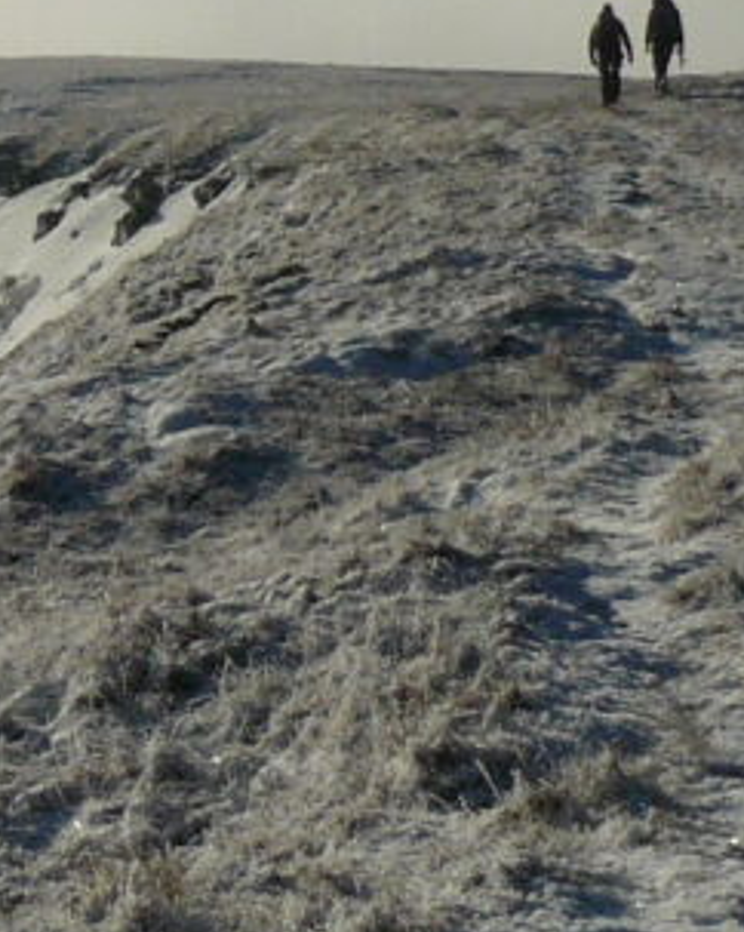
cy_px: 46
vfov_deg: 11.5
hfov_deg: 8.7
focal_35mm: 167
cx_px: -750
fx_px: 4601
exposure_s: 1/800
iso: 100
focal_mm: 6
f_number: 8
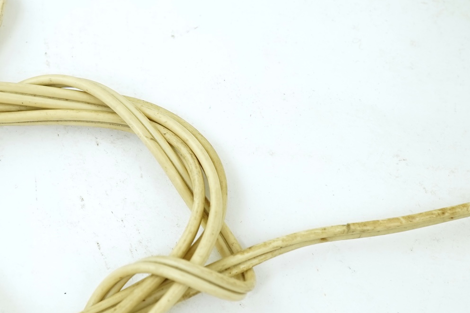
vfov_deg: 15.3
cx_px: 178
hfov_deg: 22.8
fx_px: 1162
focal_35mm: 89
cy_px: 178
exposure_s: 1/60
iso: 500
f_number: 8
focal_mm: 30
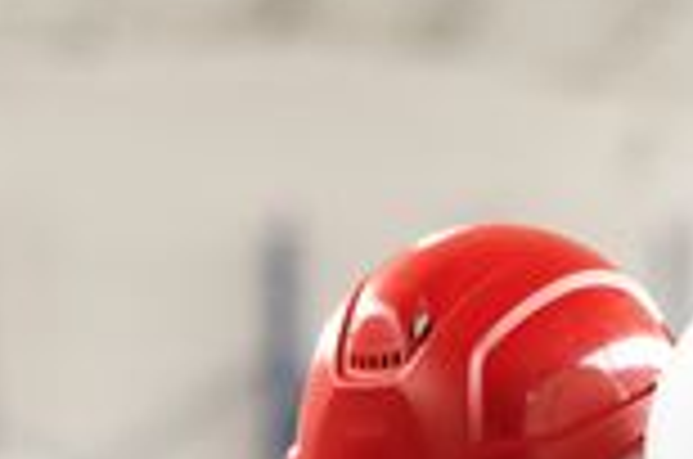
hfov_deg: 6.8
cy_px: 1028
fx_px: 5801
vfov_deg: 4.4
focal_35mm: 302
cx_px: 166
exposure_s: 1/200
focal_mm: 58
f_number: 2
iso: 320
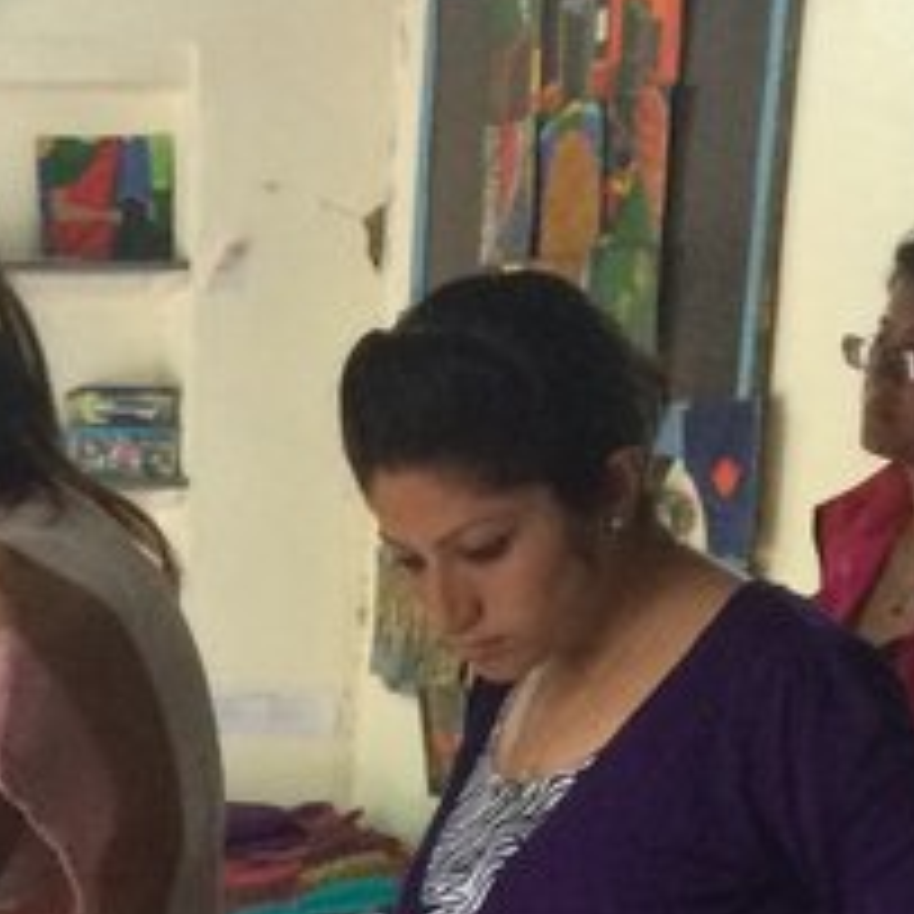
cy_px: 1742
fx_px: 3854
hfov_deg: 13.2
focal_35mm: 129
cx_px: -135
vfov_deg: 12.2
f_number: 2.2
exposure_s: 1/30
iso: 200
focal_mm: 4.15
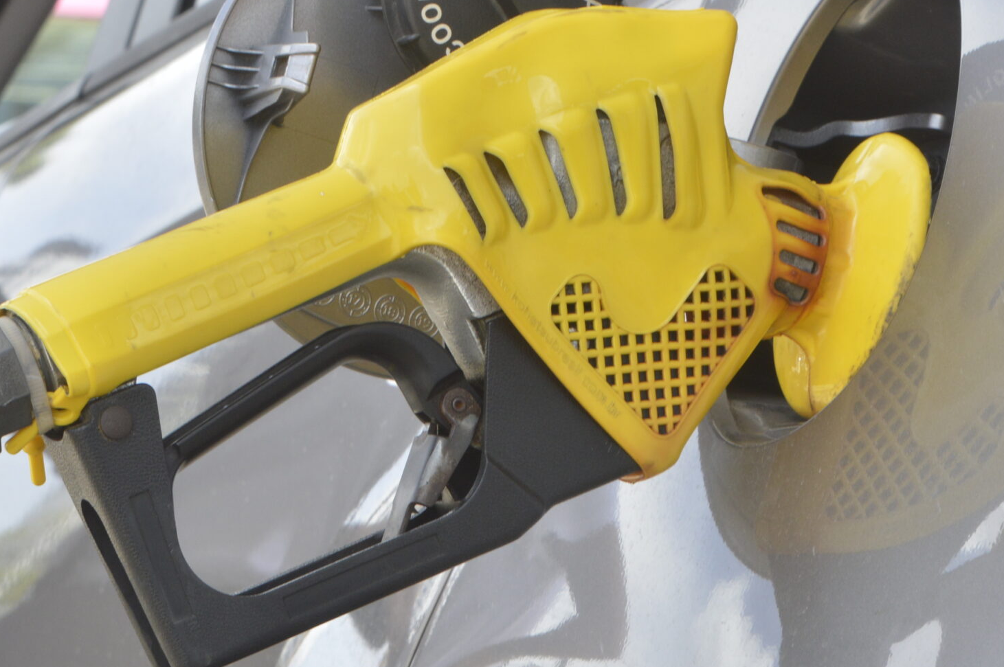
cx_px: 569
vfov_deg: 7.4
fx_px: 5126
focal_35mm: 184
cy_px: 234
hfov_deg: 11.2
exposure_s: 1/100
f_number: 13
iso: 400
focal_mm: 70
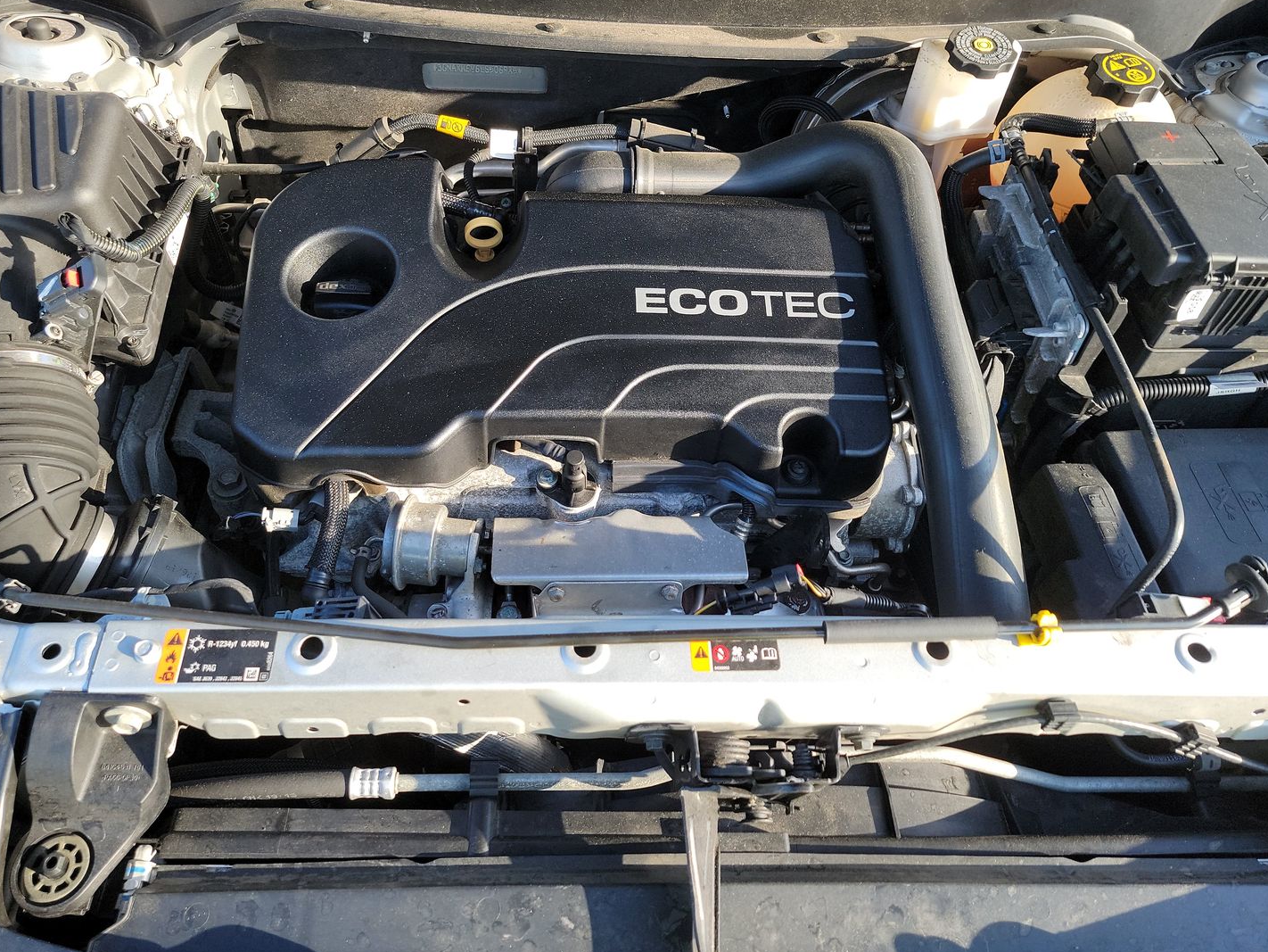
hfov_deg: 65.3
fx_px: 989
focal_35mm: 27
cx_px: 593
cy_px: 429
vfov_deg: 51.3
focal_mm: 6.7
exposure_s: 1/121
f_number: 1.8
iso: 50
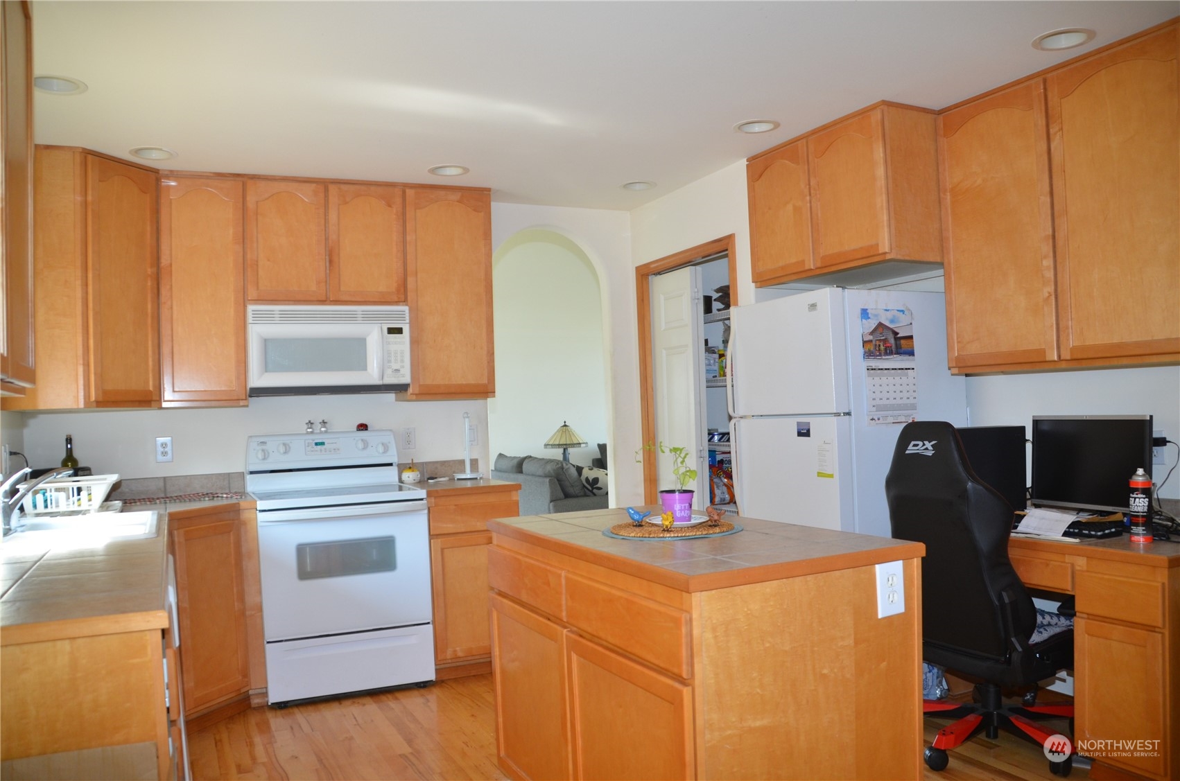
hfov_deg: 67.5
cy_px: 390
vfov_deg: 47.7
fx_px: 883
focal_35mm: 27
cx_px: 590
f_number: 4
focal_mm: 18
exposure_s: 1/60
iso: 500
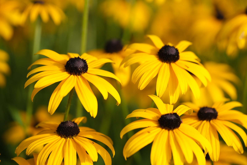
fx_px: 823
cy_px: 82
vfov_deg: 11.4
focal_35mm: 120
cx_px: 124
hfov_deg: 17.1
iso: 640
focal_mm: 80
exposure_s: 1/2000
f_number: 4
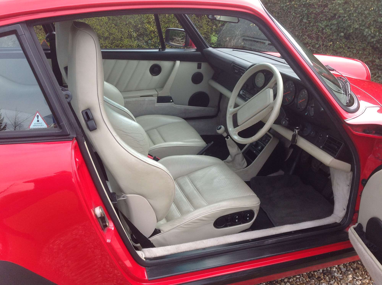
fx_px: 386
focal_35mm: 35
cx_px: 191
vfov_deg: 40.6
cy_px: 142
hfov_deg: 52.7
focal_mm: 4.28
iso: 80
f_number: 2.4
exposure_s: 1/291
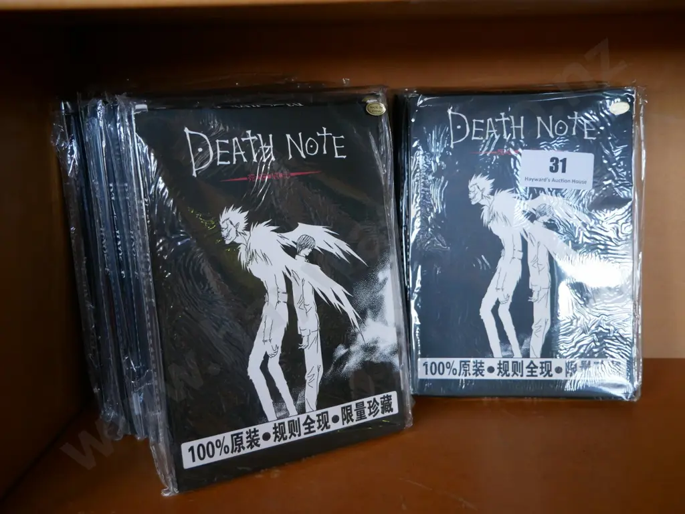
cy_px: 257
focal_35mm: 36
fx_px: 712
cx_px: 342
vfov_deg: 39.7
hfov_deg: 51.4
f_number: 3.9
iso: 800
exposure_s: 1/60
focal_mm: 18
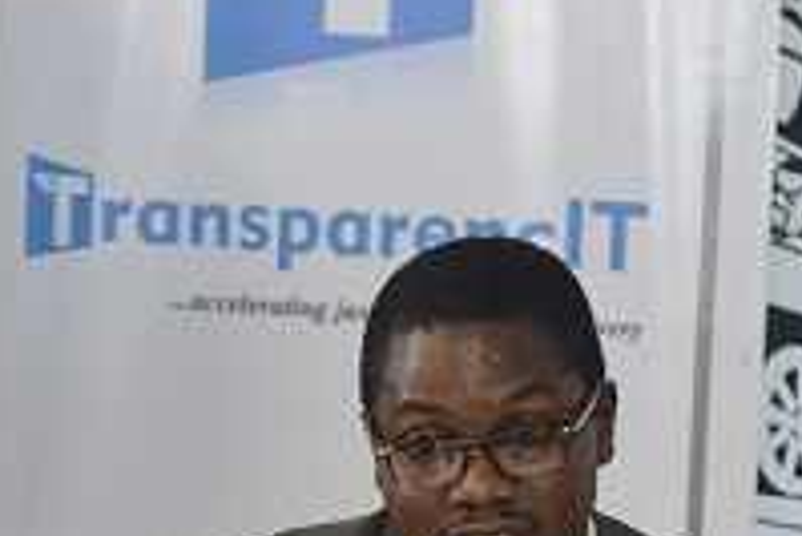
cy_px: 949
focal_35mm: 259
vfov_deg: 5.2
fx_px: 5774
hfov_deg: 7.9
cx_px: 95
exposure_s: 1/200
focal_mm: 50
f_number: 2.8
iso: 2000
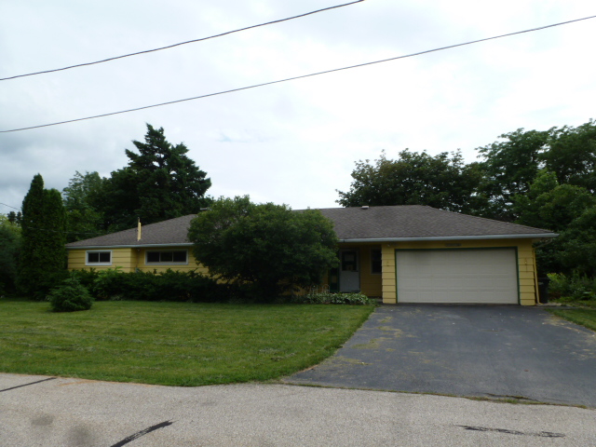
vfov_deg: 56.8
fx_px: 413
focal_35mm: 24
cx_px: 298
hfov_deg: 71.6
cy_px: 224
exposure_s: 1/500
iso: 100
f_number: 4.5
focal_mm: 4.3
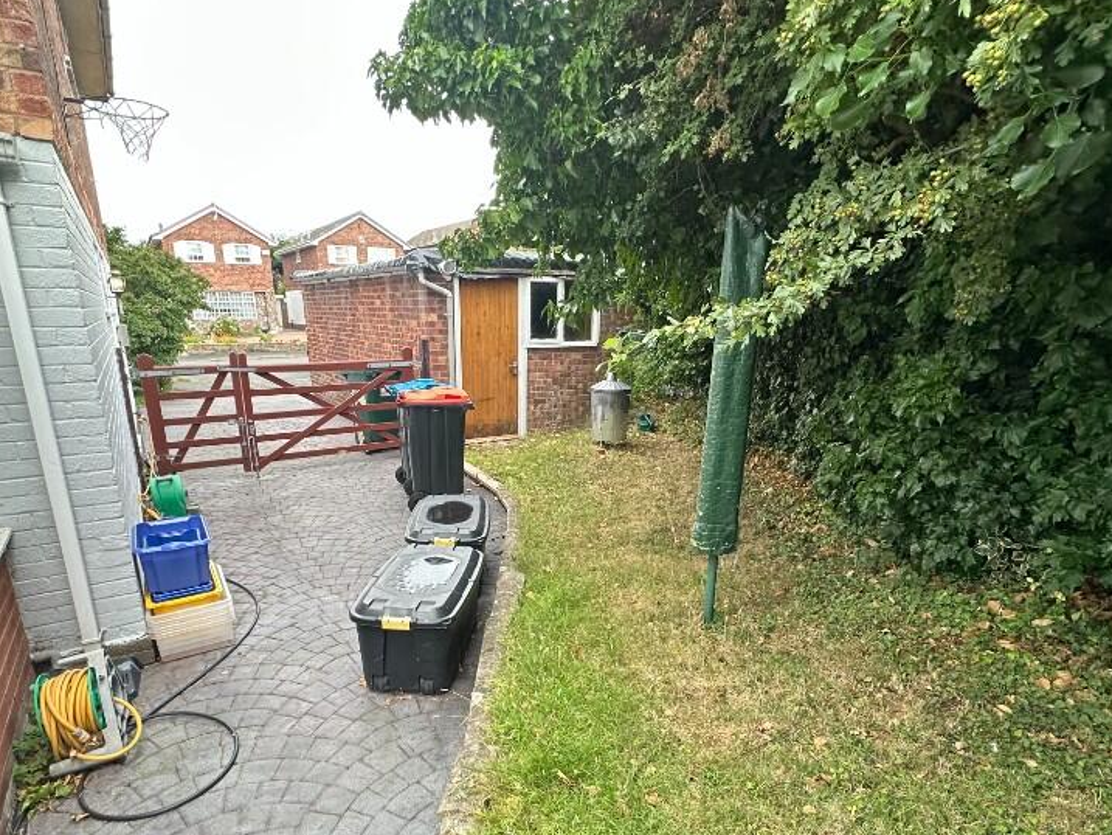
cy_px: 514
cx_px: 534
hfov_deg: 81.7
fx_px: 643
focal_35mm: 20
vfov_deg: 65.2
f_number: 2.2
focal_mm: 2.22
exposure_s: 1/99
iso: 125
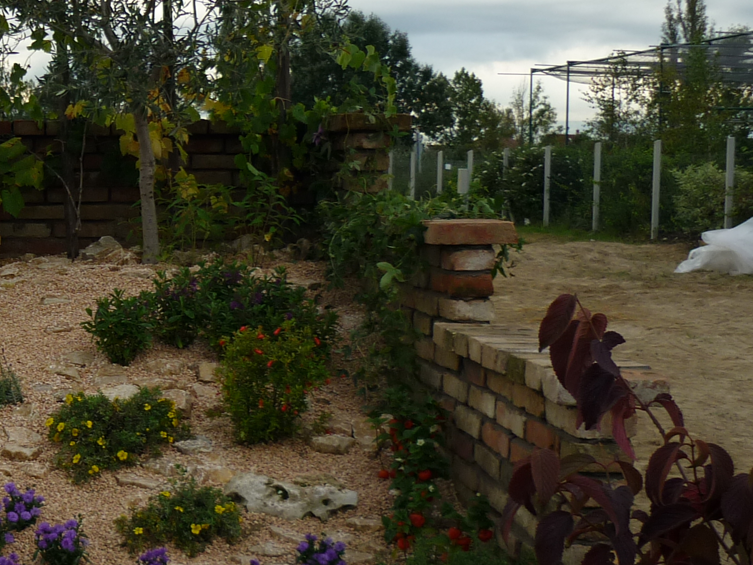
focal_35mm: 71
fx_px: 1545
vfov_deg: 20.7
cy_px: 297
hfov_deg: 26.1
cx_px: 19
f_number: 2.8
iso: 80
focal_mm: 5.5
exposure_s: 1/160
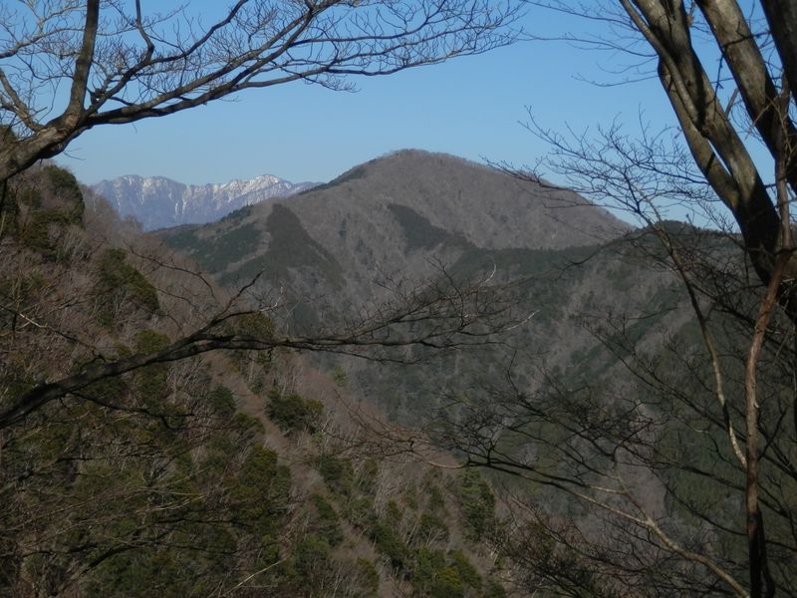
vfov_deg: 24.4
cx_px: 398
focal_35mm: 60
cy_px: 299
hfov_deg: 32.2
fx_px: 1381
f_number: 12
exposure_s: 1/125
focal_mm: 10.8
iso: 80
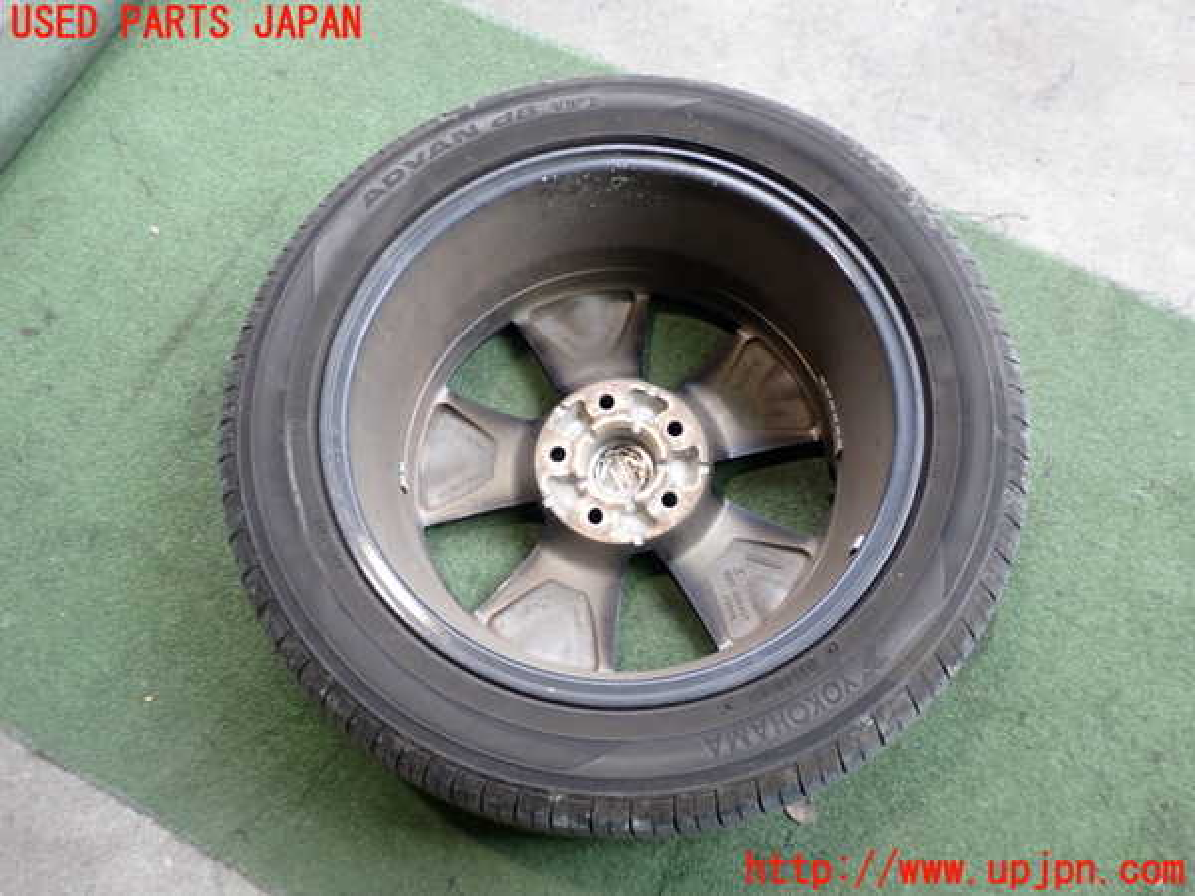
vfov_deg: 44.2
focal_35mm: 32
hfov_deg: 56.8
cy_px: 448
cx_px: 598
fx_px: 1105
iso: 200
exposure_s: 1/40
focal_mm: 5.79
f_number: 2.4
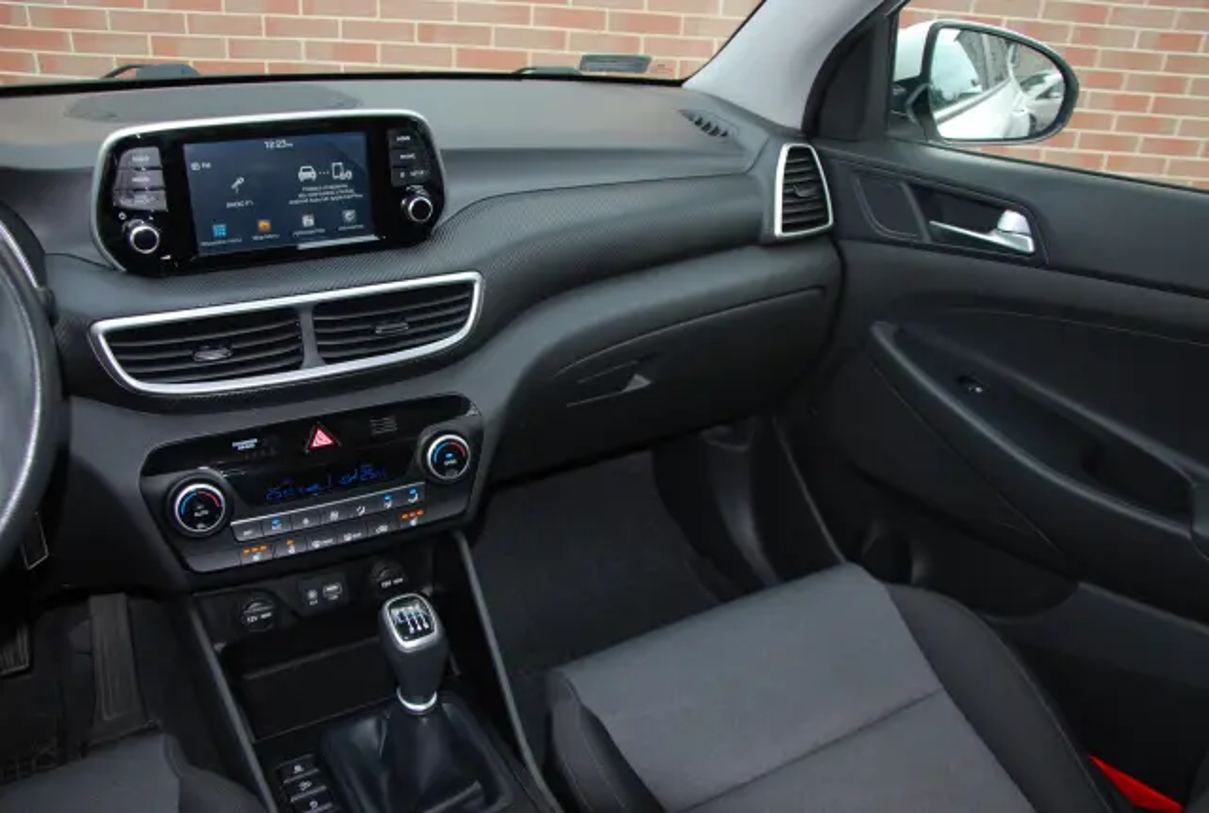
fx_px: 909
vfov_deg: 48.2
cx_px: 604
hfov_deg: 67.3
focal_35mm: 27
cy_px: 406
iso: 200
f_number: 3.8
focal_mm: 18
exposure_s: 1/60
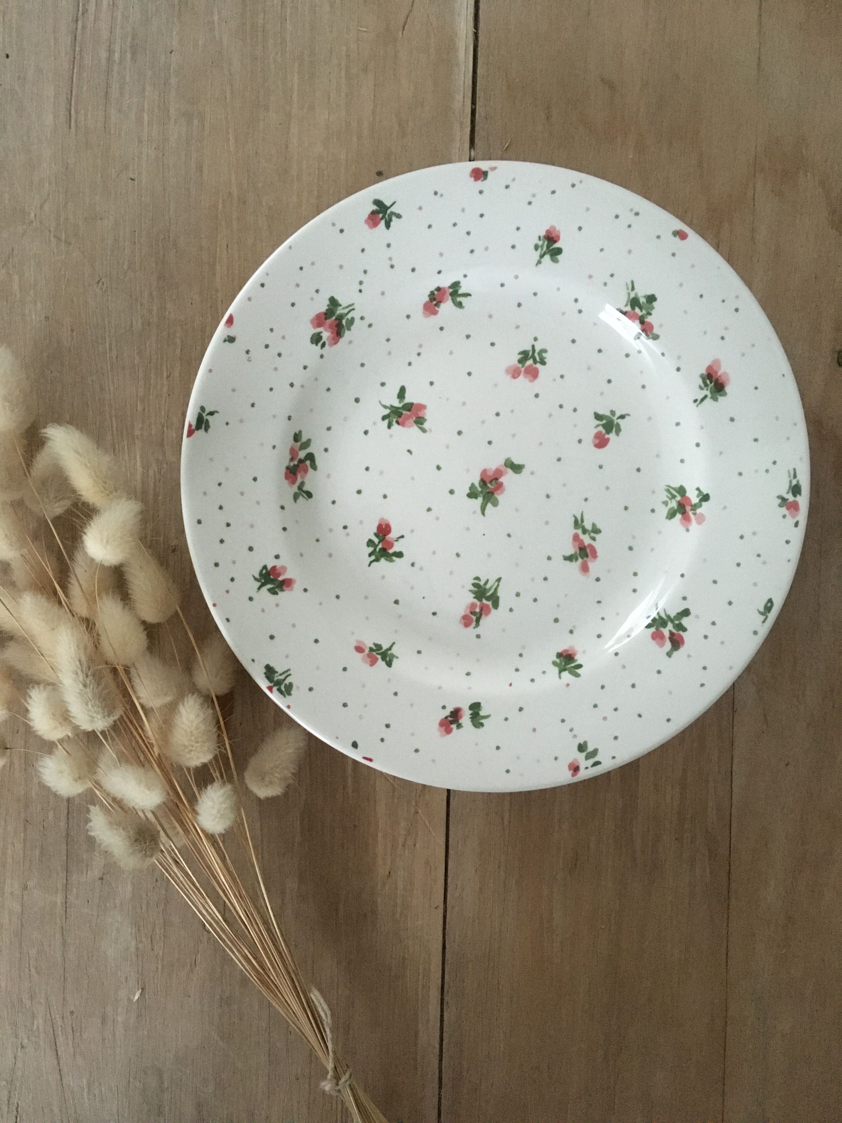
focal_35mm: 29
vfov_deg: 61.7
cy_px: 562
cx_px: 421
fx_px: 941
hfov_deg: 48.2
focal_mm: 4.15
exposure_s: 1/17
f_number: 2.2
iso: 320
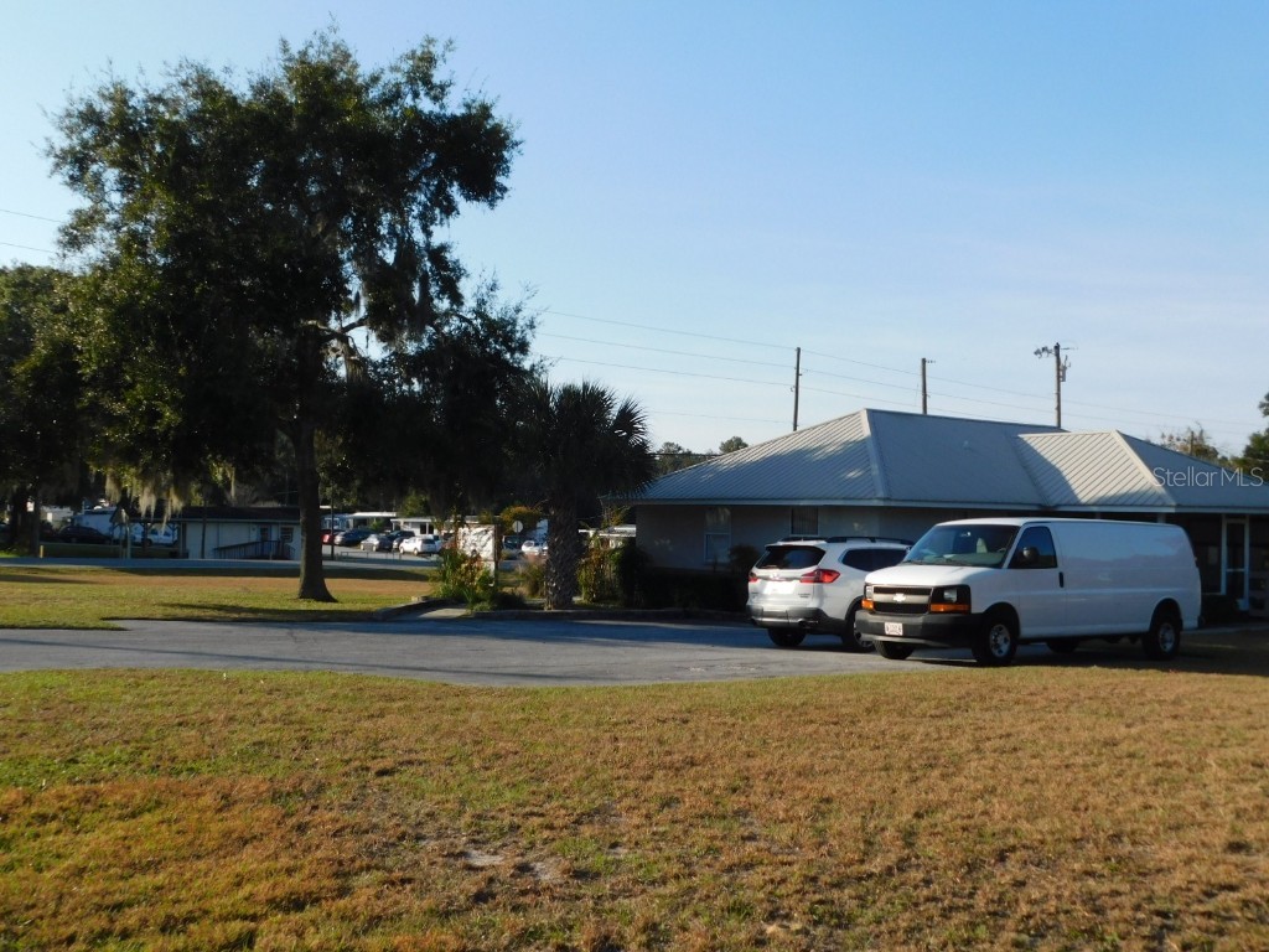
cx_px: 634
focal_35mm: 36
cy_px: 476
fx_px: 1320
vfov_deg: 39.7
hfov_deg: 51.4
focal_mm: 6.3
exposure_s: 1/1000
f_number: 3.5
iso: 125
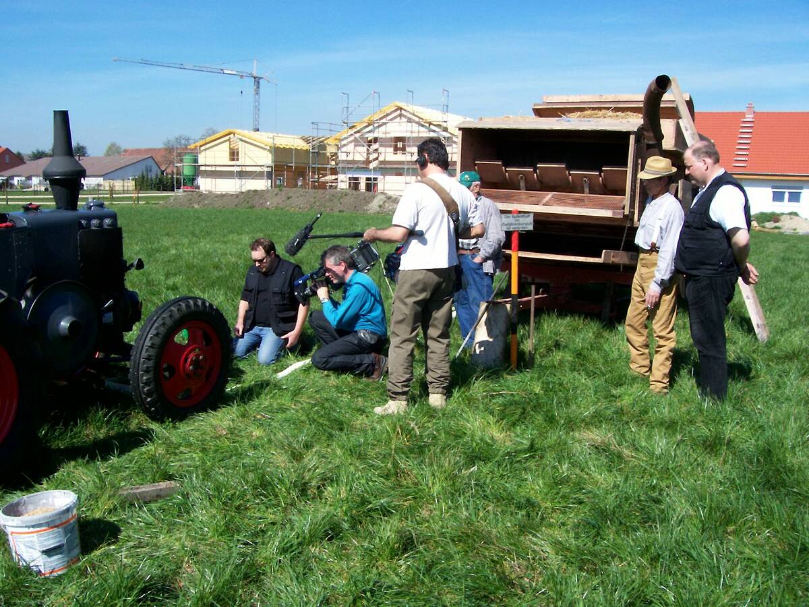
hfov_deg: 54.0
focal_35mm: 34
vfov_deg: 41.8
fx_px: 795
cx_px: 404
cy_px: 304
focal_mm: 5.6
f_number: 5.1
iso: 80
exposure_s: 1/430
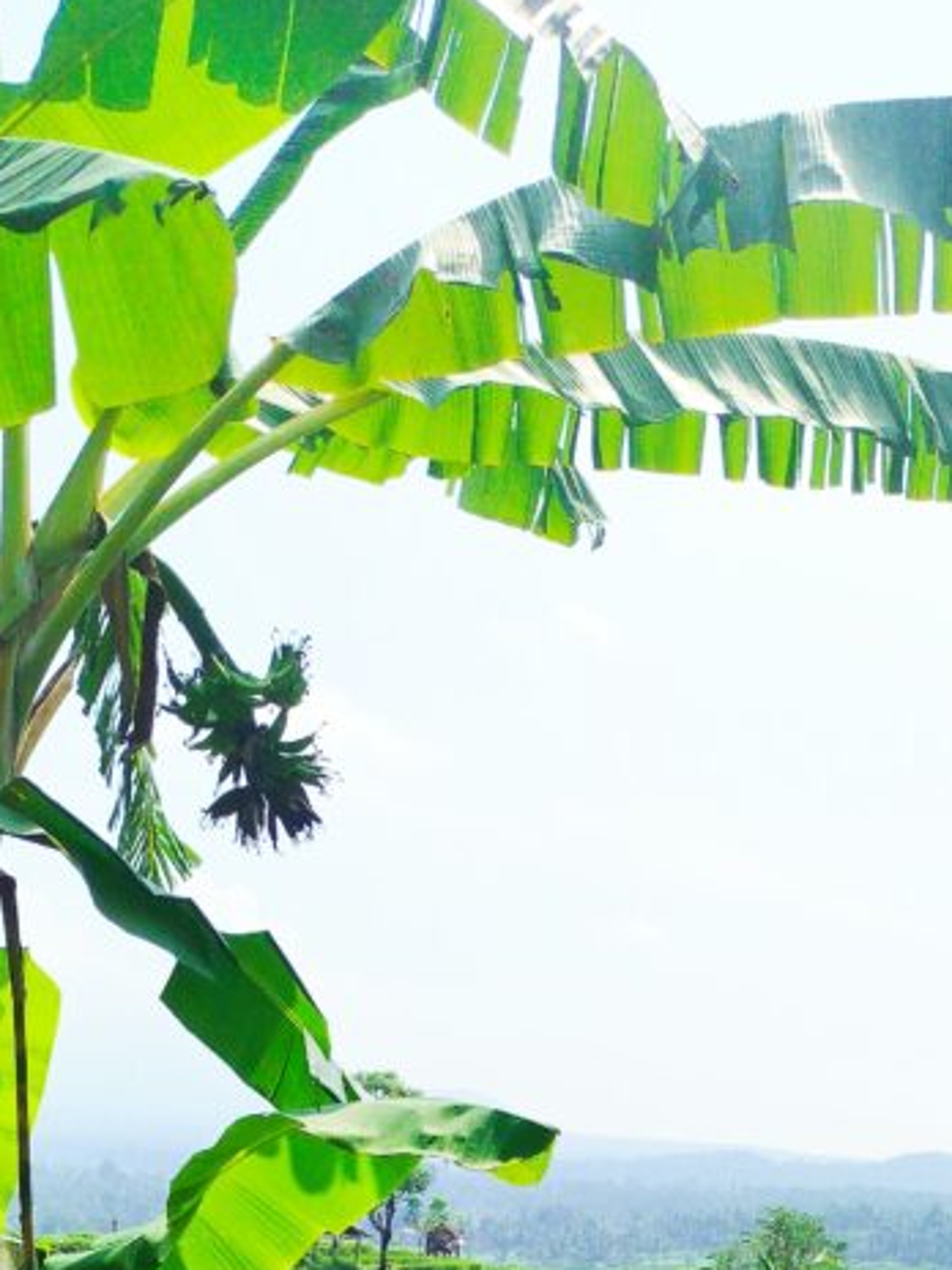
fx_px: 1943
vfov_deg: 32.1
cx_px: 717
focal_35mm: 53
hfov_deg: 27.1
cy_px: 1388
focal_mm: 5.31
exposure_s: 1/1864
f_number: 1.7
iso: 50
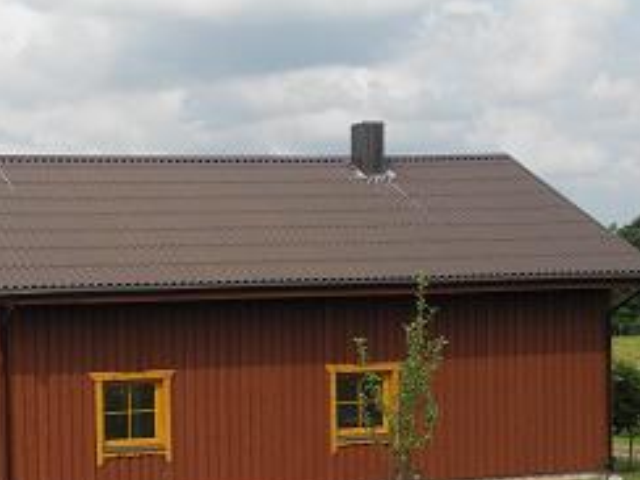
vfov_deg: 17.1
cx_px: -10
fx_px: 1590
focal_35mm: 86
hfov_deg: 21.9
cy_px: 351
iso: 100
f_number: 4
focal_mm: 8.8
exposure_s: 1/1000
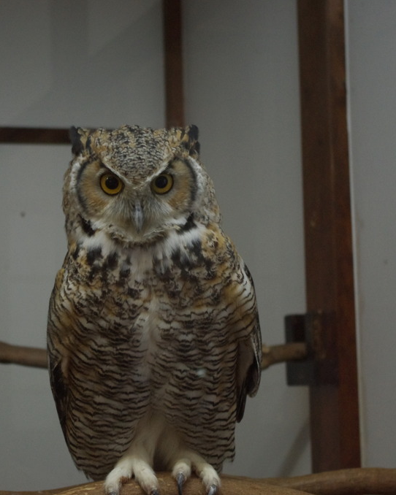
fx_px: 1495
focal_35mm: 102
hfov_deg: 15.0
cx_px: 116
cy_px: 248
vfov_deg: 18.8
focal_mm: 47.5
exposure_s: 1/100
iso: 1600
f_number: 5.6
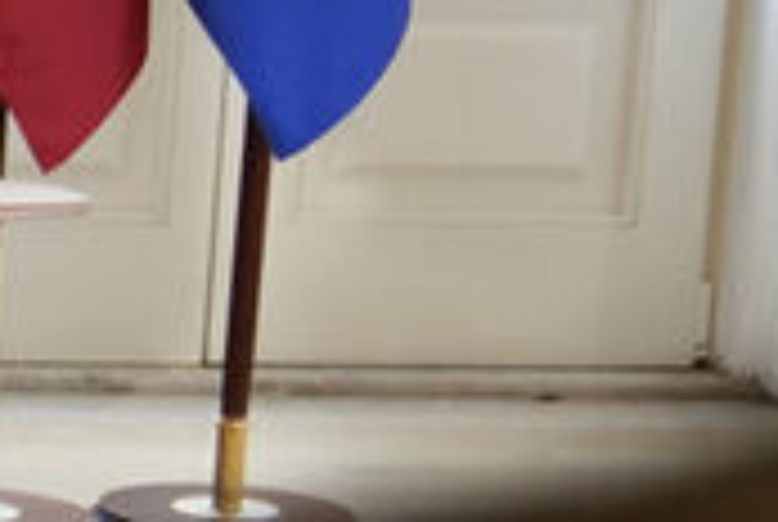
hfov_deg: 10.0
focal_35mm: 172
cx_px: -1259
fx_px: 3723
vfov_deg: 7.9
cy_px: -155
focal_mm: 32
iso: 1250
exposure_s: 1/400
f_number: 2.8
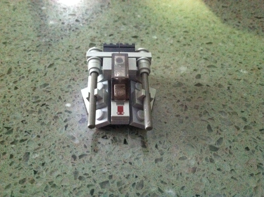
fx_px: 267
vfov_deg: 40.6
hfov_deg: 52.7
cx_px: 132
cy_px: 98
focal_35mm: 35
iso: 1000
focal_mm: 3.85
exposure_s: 1/15
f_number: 2.8
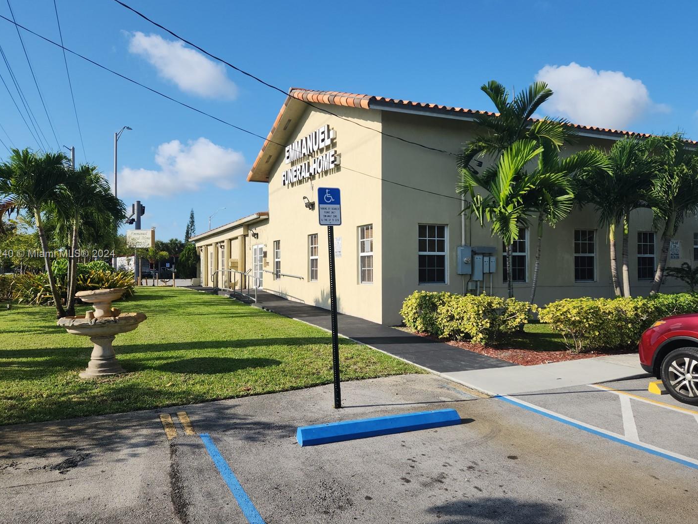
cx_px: 352
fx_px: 524
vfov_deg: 53.1
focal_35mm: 26
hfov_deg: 67.3
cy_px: 255
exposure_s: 1/1761
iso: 20
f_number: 1.8
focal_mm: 5.4
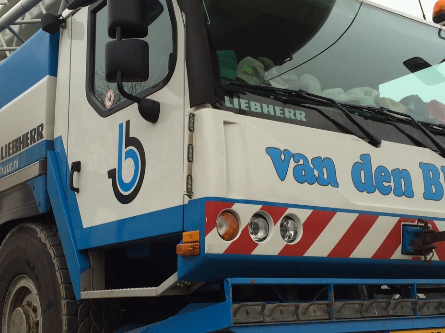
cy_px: 200
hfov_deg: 37.4
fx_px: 656
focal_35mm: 51
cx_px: 193
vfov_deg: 28.5
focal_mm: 4.15
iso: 32
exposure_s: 1/291
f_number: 2.2
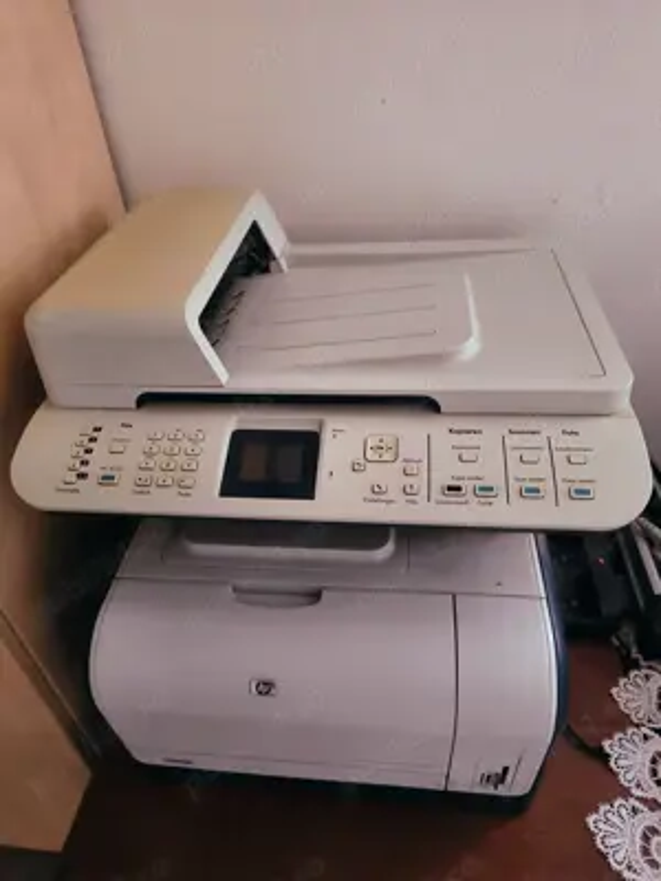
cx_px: 330
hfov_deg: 58.9
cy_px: 440
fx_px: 586
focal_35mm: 23
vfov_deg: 73.9
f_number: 1.8
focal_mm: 5.56
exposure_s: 1/50
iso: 2027
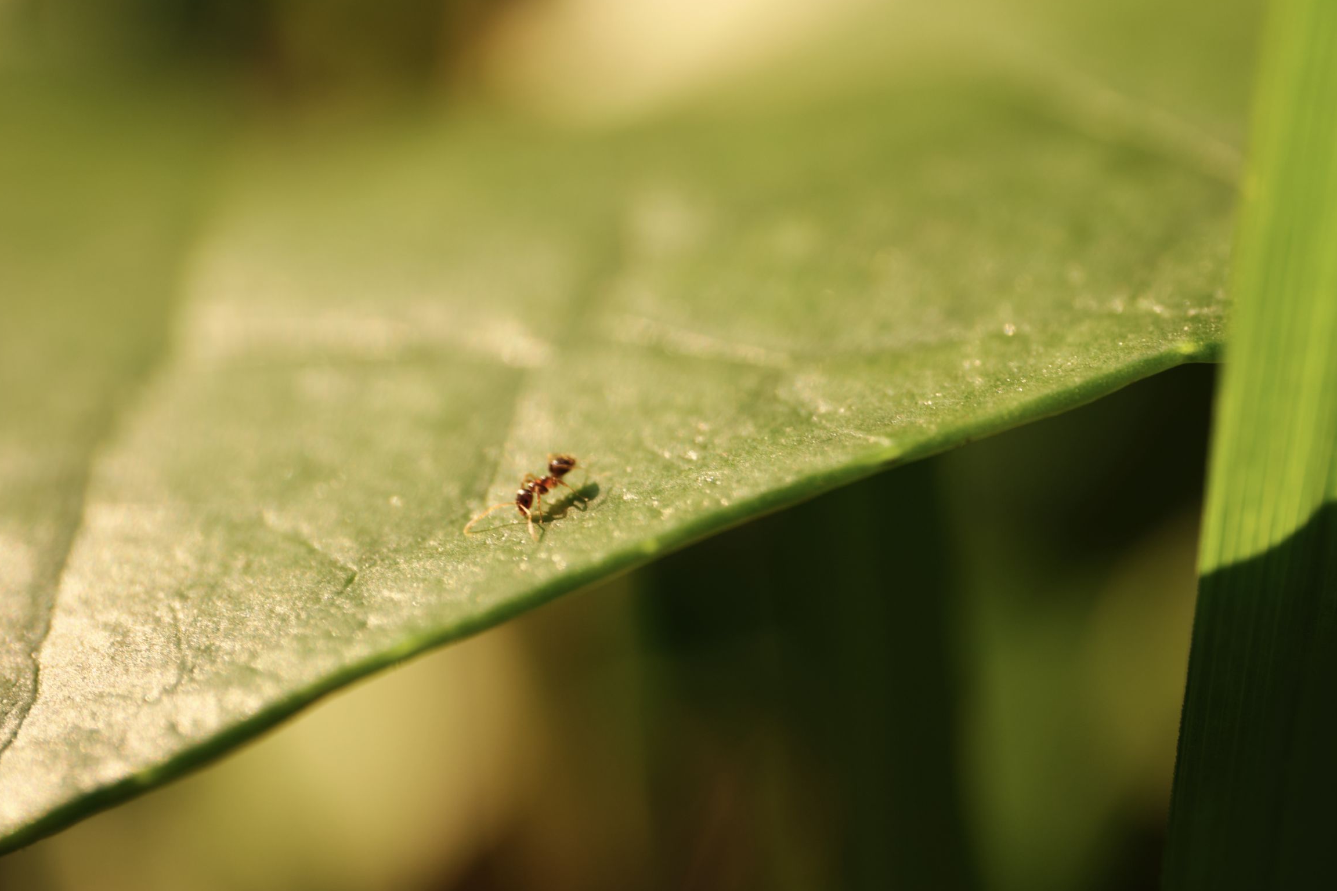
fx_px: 4642
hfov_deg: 16.3
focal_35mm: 125
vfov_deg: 11.0
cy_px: 365
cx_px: 1015
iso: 320
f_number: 4
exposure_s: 1/125
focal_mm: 50
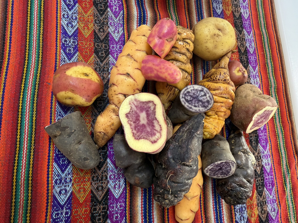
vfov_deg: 56.8
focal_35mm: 24
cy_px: 112
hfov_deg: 71.6
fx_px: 207
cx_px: 149
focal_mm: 2.22
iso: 160
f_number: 2.2
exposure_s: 1/99
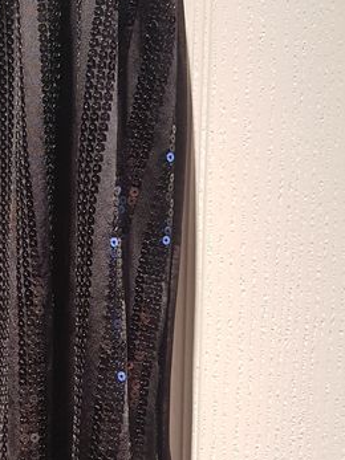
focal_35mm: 75
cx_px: -49
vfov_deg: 25.9
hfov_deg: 18.7
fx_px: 997
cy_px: 302
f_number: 1.7
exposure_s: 1/33
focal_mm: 4.3
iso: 250
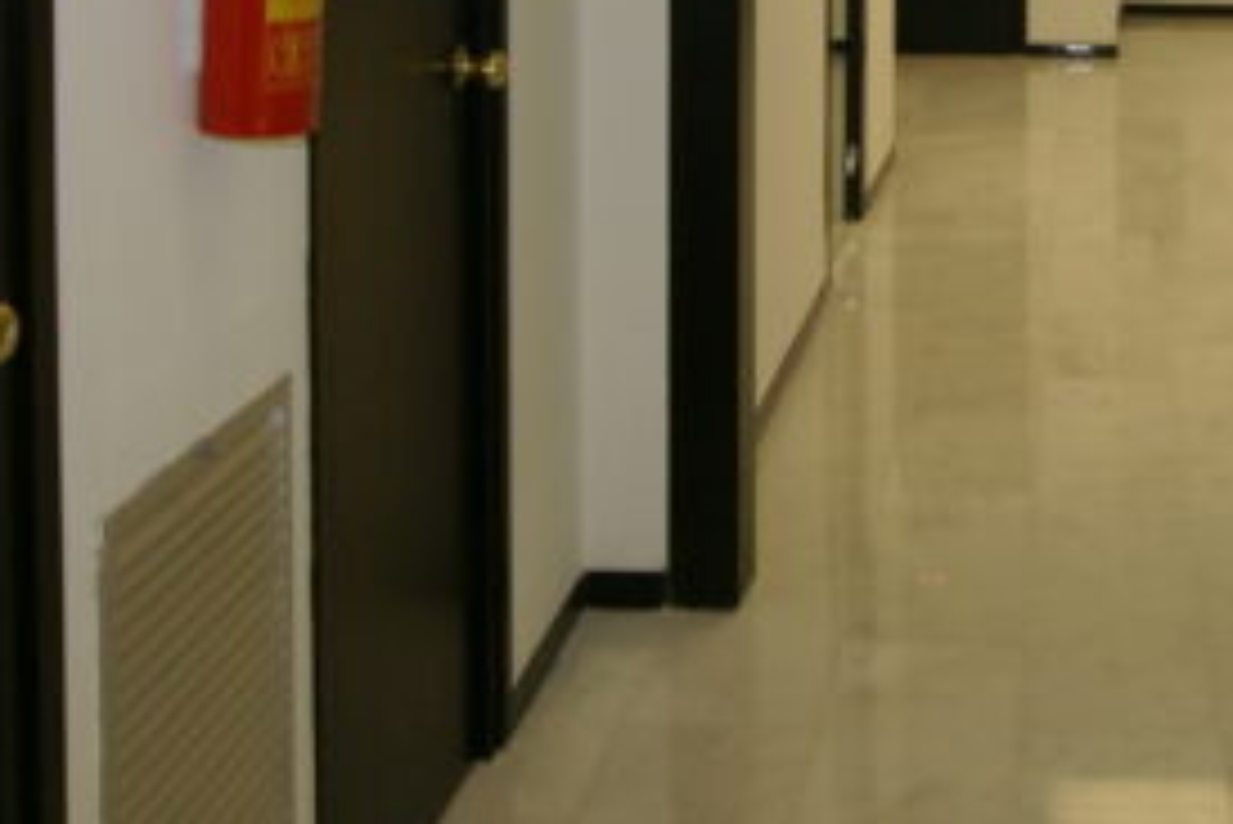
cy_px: -142
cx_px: 1022
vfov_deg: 22.5
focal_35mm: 56
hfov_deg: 34.3
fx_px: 1919
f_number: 5.6
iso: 400
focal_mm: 10
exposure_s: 1/80
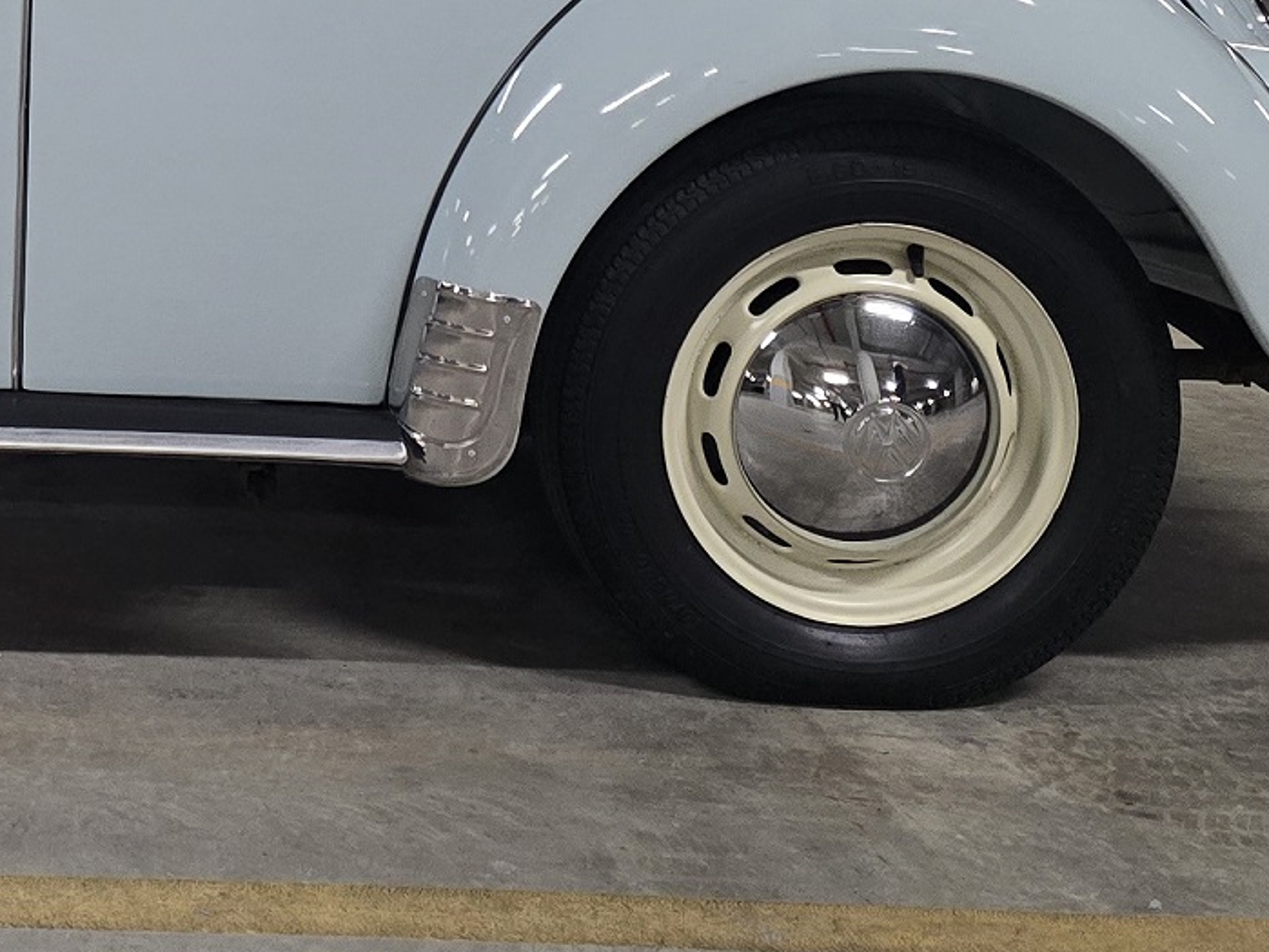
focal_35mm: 79
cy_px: -254
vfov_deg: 17.6
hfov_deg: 23.1
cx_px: -167
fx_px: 2896
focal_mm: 6.3
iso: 800
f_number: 1.7
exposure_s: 1/120
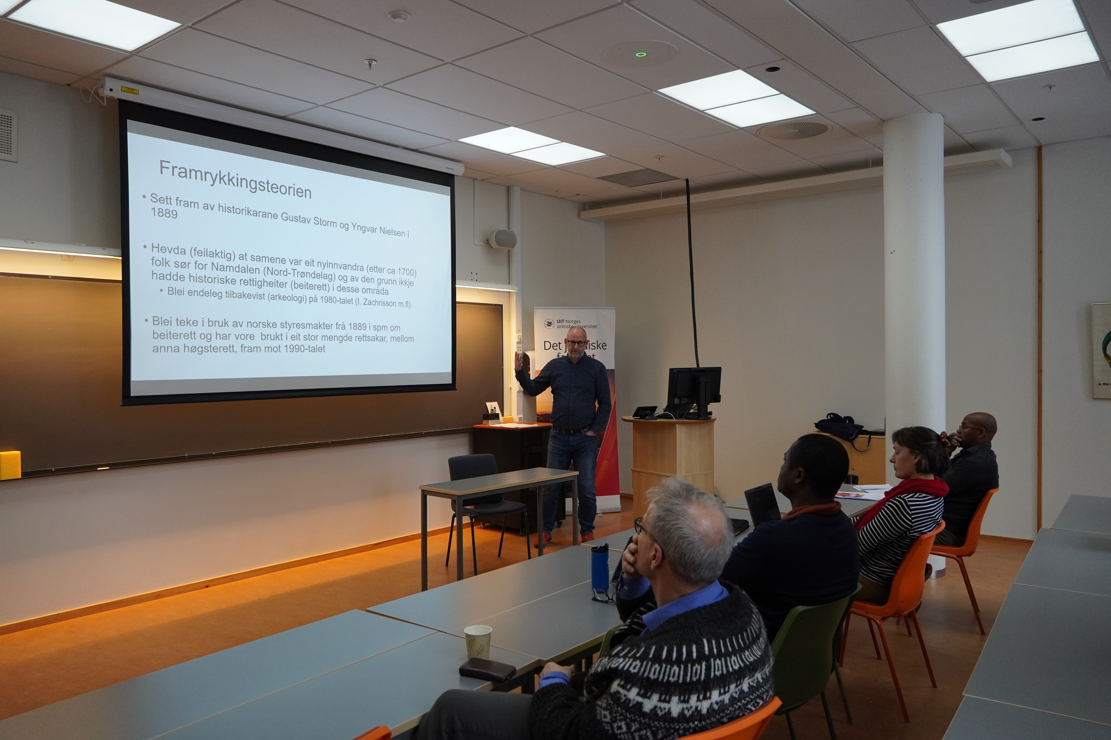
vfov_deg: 47.9
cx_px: 556
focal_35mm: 27
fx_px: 833
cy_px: 370
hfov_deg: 67.4
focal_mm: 18
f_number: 4
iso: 1000
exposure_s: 1/160
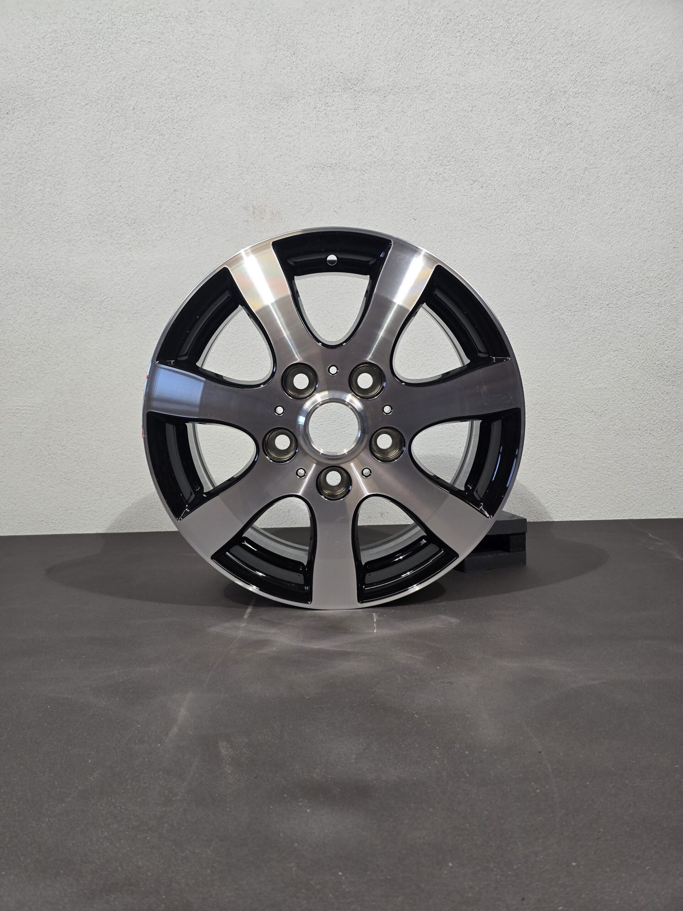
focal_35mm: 23
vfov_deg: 73.9
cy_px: 456
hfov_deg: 58.9
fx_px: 605
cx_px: 342
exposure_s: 1/100
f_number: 1.7
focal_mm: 6.3
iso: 50
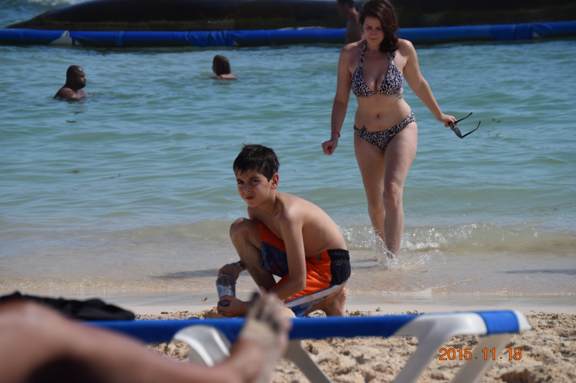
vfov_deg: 7.6
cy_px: 192
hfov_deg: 11.4
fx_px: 2879
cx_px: 288
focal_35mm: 180
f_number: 6.3
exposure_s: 1/640
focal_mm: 120
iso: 200
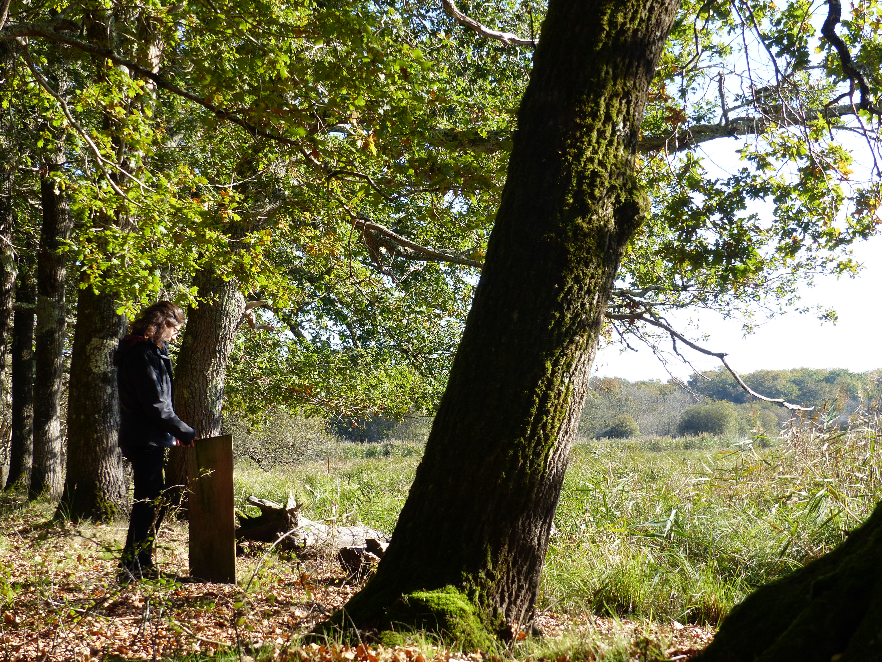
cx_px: 441
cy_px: 331
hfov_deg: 28.2
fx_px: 1758
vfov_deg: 21.3
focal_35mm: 69
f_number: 4
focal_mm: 12.5
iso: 100
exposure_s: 1/250
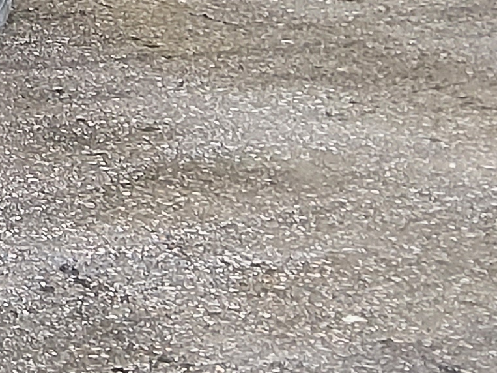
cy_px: -297
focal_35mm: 139
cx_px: -745
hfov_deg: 11.4
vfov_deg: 10.1
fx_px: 1995
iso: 250
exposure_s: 1/100
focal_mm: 3.98
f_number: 1.8
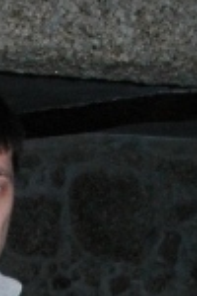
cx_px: 75
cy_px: 679
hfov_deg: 7.8
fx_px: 1445
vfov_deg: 10.3
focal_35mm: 176
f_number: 8
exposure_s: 1/125
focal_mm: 22
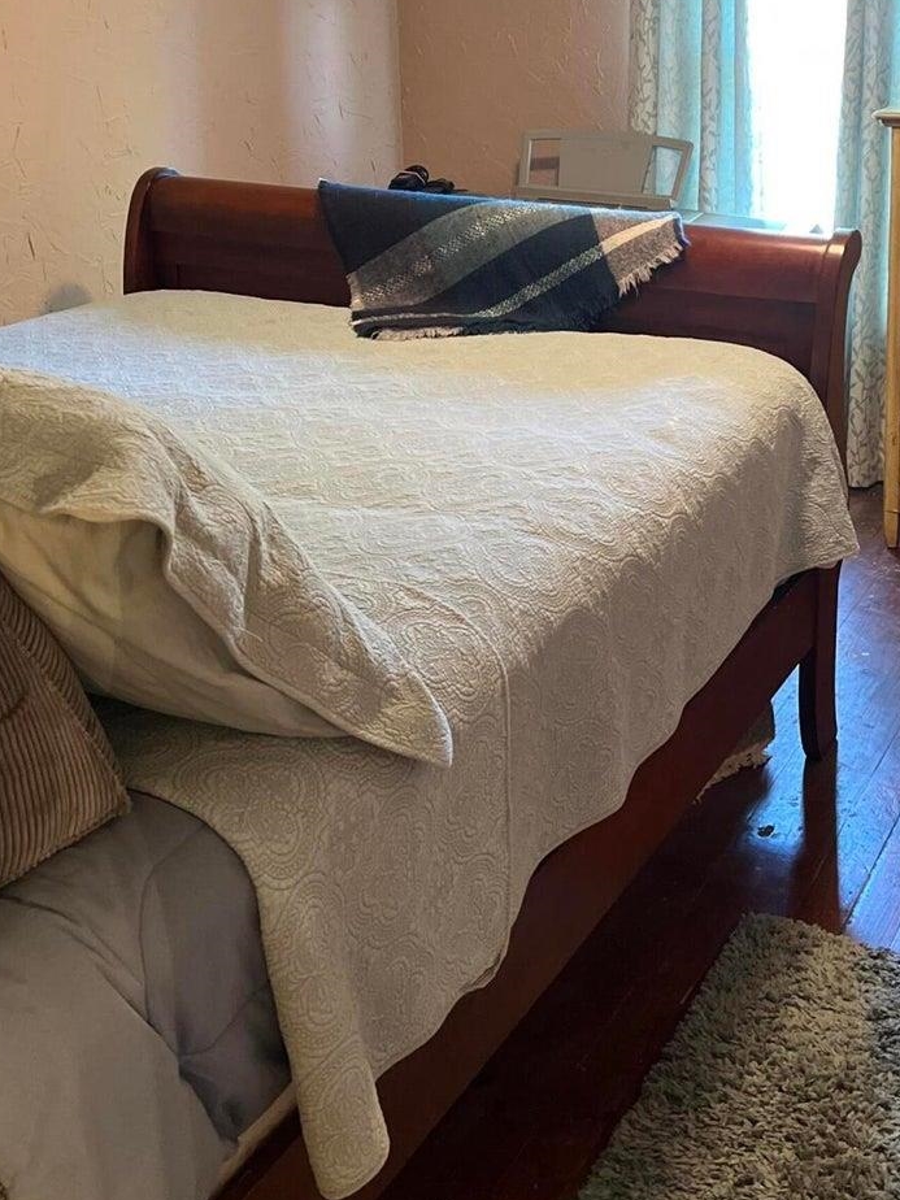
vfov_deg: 41.3
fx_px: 1560
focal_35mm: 45
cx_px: 643
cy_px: 356
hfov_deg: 31.8
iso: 500
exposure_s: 1/40
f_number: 1.5
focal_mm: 5.7
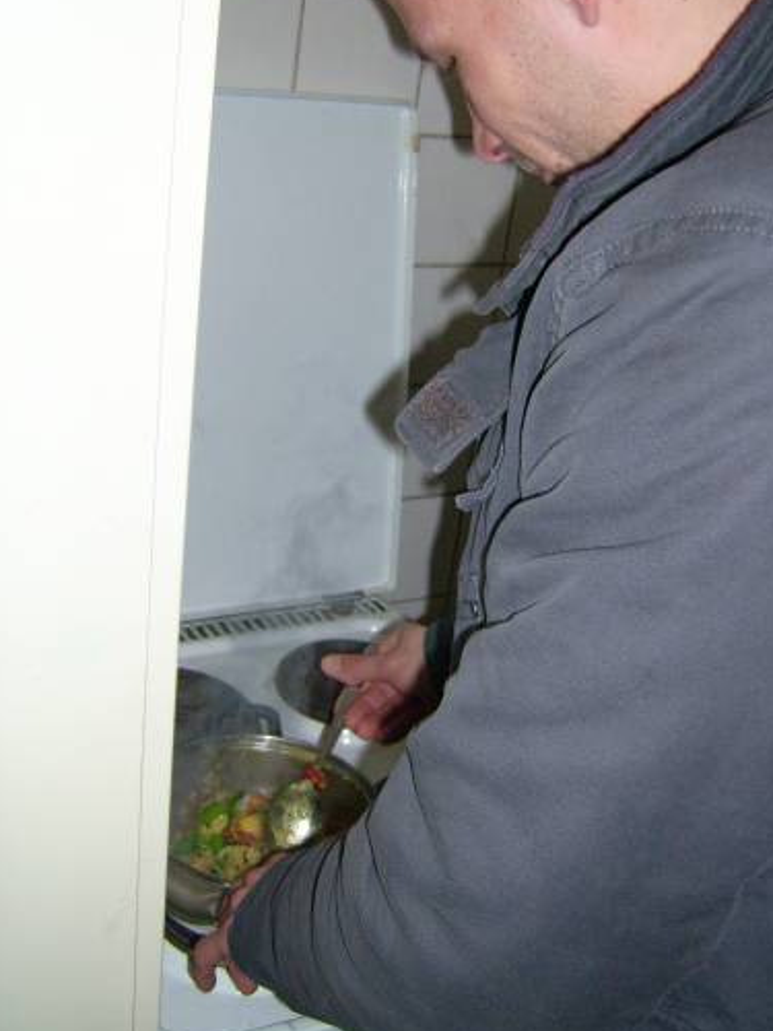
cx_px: 390
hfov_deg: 34.3
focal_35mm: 42
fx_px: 1251
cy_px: 491
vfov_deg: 44.8
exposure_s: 1/60
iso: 100
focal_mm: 5.95
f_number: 2.8
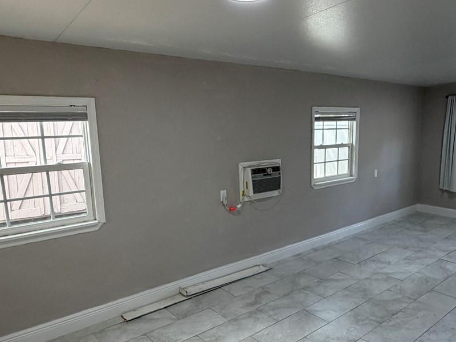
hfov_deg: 62.9
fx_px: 369
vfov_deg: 49.7
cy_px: 185
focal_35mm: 28
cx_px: 274
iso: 200
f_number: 2.2
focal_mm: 2.22
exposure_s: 1/120
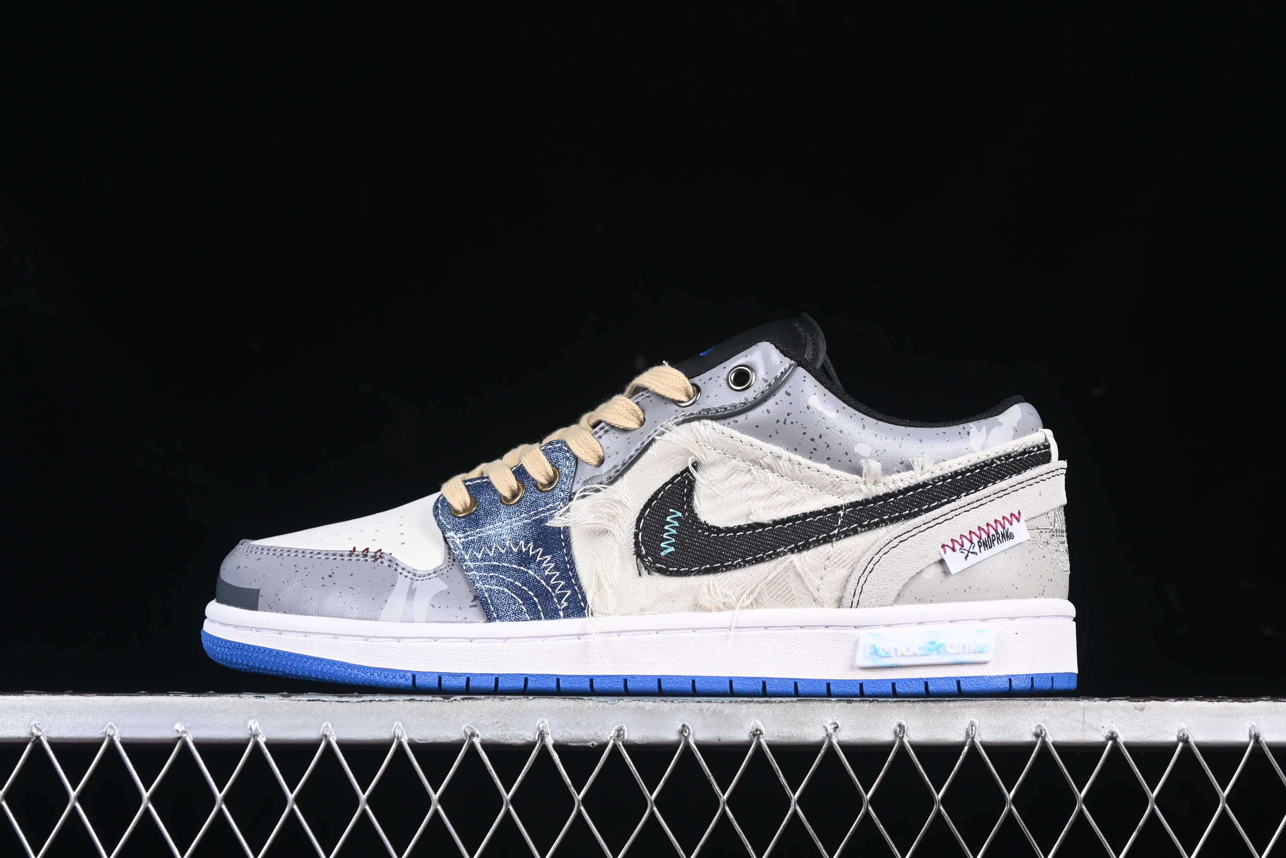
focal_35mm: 75
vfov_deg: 18.2
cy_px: 429
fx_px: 2679
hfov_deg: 27.0
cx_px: 643
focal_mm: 50
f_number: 7.1
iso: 160
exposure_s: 1/80
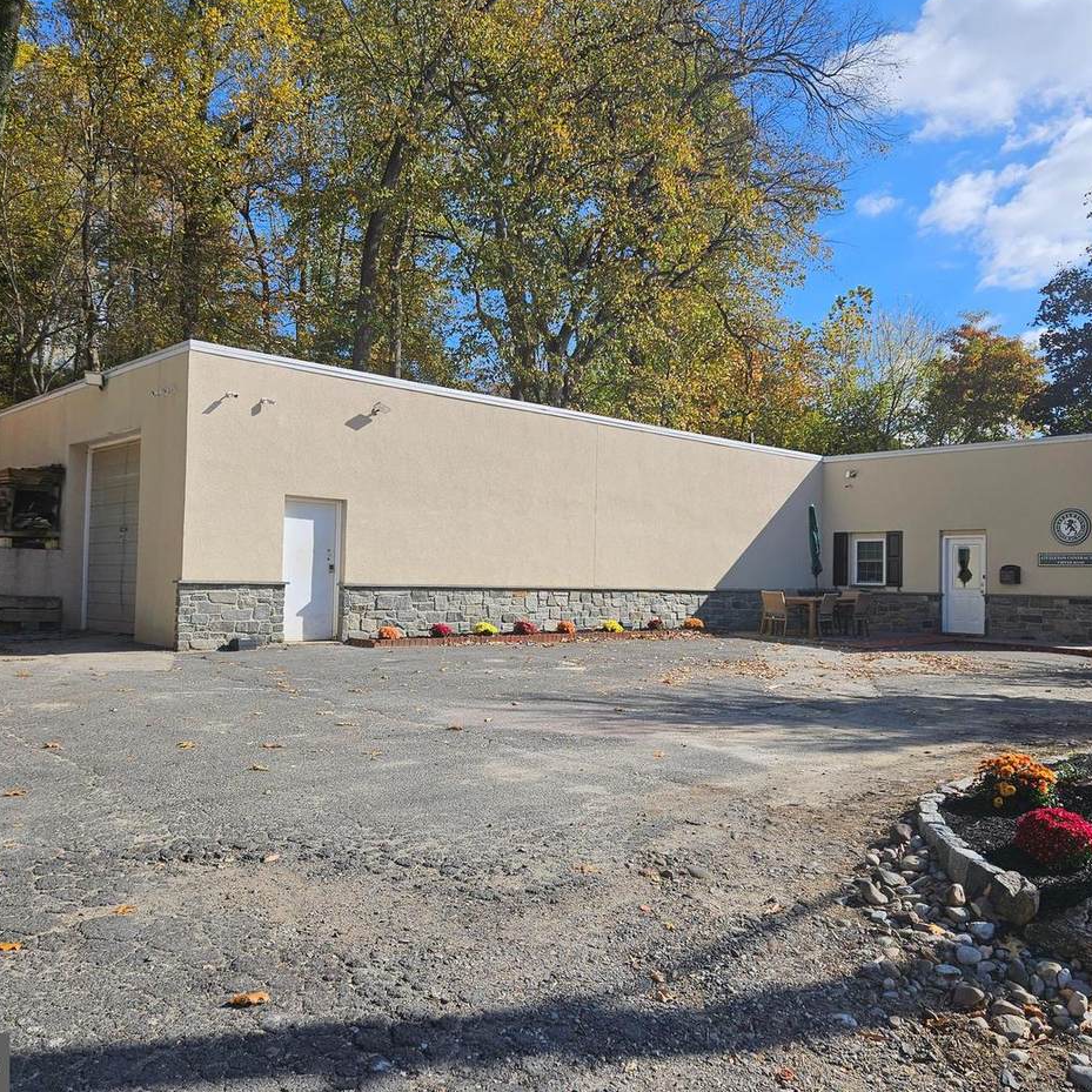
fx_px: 999
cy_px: 529
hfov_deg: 57.3
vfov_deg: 57.3
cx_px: 578
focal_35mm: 28
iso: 25
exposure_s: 1/2094
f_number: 1.8
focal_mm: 5.4
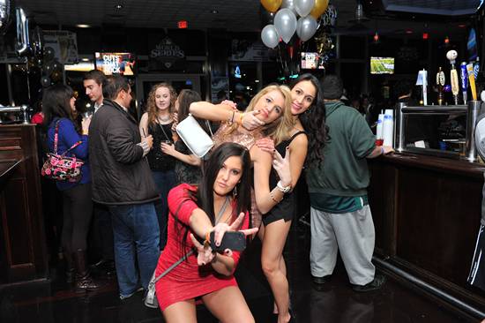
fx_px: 390
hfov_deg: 63.7
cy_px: 162
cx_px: 242
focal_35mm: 29
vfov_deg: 44.9
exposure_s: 1/100
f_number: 5
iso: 1000
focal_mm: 29
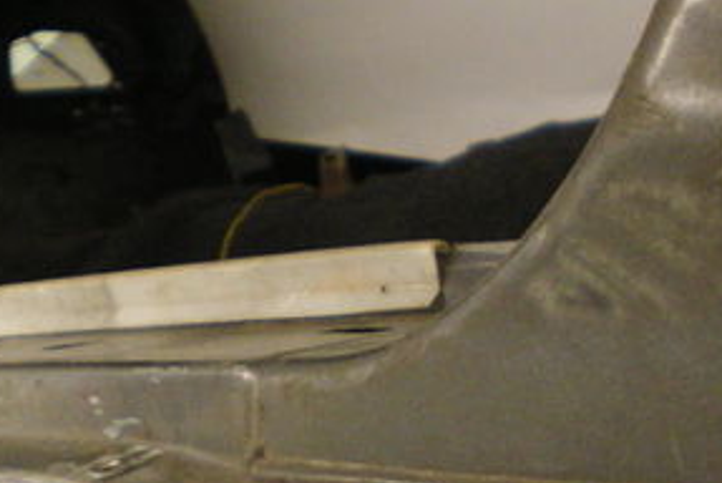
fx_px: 1767
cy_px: 601
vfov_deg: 15.0
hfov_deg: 22.1
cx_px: -18
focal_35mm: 88
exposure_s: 1/30
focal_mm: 6.3
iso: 400
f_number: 3.1
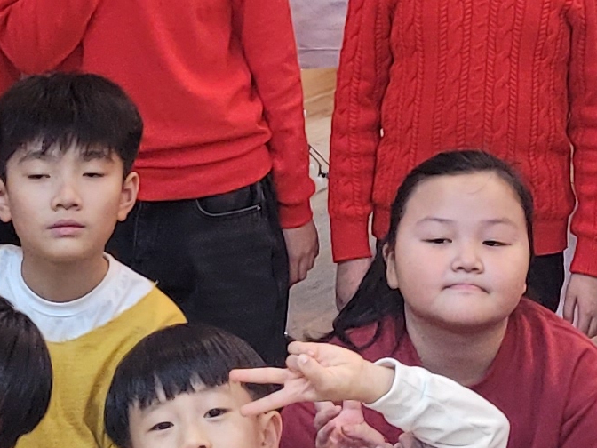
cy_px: 7
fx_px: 2690
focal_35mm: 156
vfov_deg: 9.5
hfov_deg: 12.6
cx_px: 431
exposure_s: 1/120
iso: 200
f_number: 1.8
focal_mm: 5.4
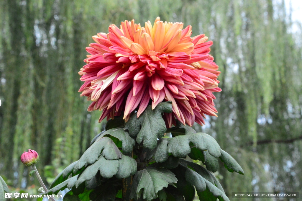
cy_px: 100
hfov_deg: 19.5
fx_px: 880
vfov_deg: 13.0
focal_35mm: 105
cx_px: 151
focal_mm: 70
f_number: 20
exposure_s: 1/250
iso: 3600
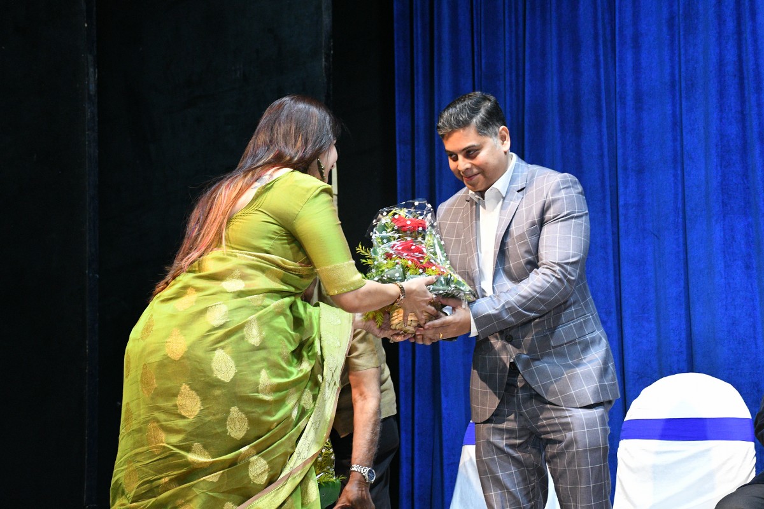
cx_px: 382
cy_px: 254
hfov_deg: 30.1
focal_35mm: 67
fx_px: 1422
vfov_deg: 20.3
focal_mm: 45
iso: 3200
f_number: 5.6
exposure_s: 1/250
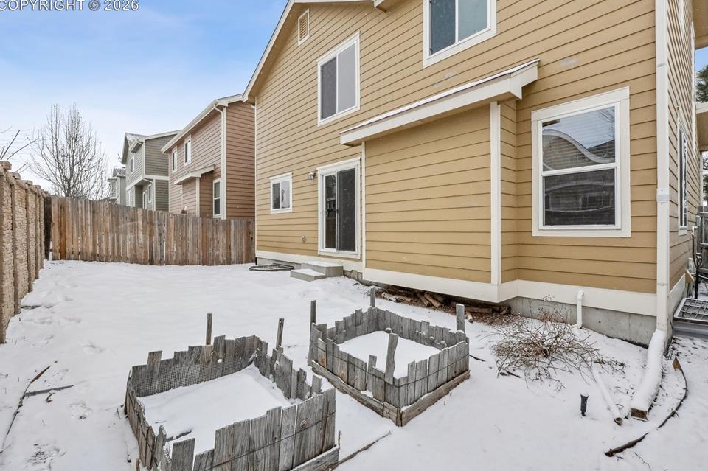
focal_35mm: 16
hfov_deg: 96.7
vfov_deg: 73.6
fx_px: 314
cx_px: 372
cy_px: 221
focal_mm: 10
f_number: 9
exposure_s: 1/1250
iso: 640
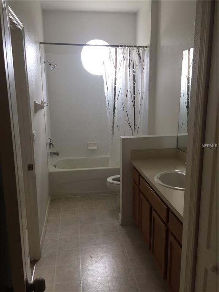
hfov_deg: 48.2
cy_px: 146
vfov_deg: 61.7
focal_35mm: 29
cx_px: 110
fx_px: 245
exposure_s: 1/30
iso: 32
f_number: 2.2
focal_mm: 4.15
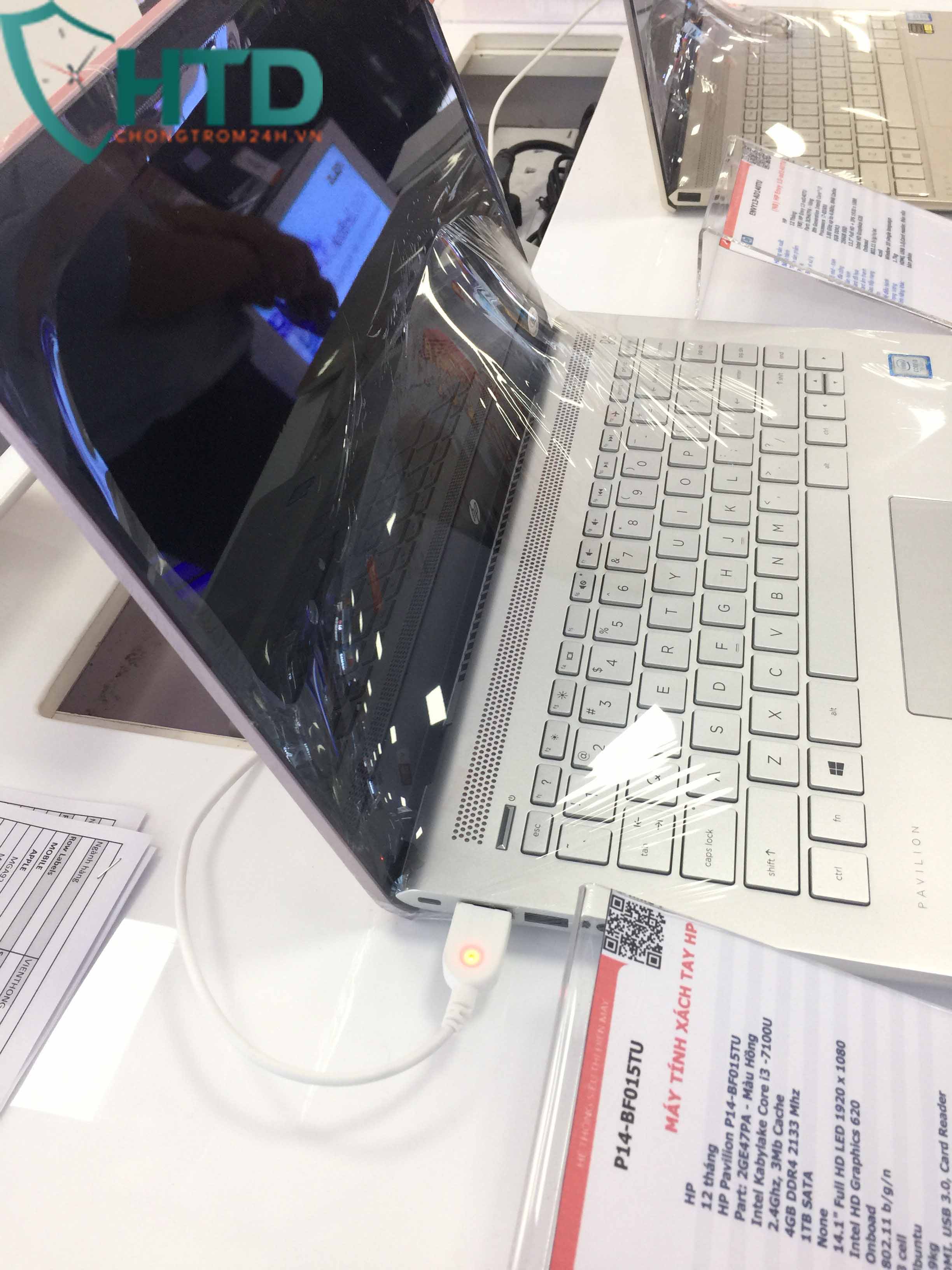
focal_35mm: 29
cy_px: 635
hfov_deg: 48.2
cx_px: 476
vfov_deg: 61.7
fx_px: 1063
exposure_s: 1/33
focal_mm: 4.15
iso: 32
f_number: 2.2
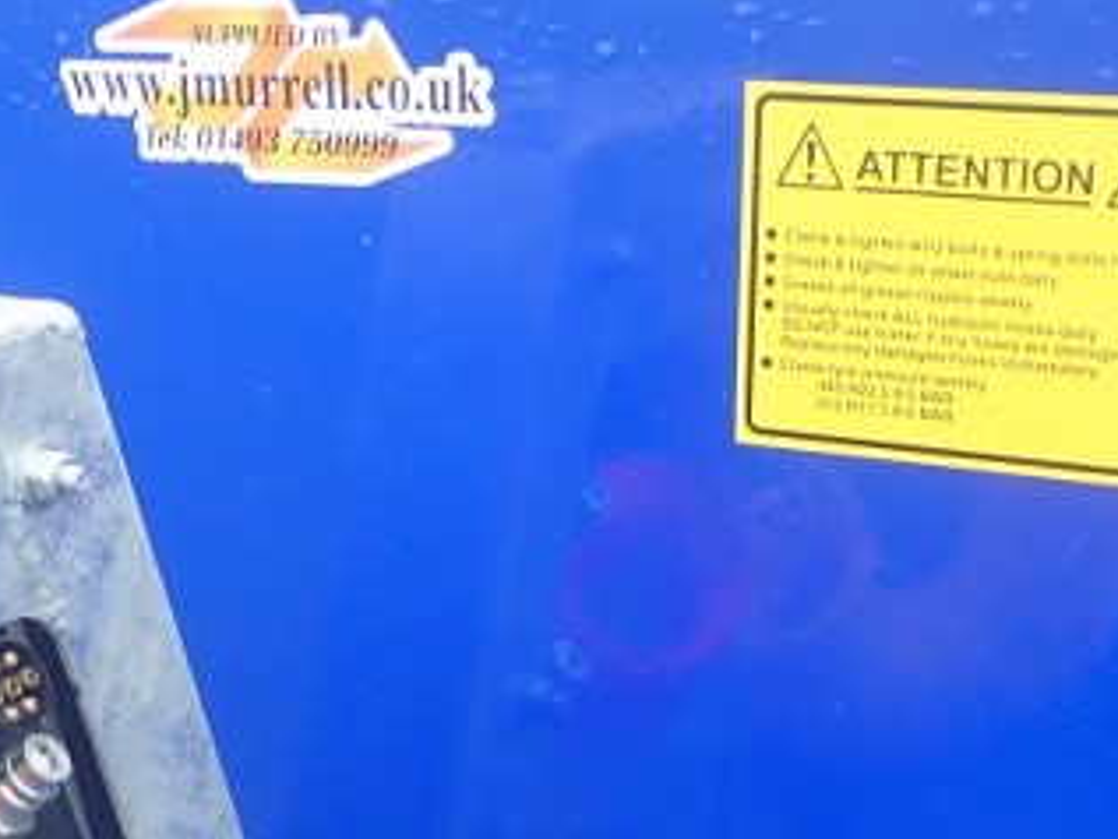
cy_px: 1026
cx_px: 130
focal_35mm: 96
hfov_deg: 20.1
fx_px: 3102
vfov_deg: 14.9
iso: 100
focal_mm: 6.86
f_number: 3.5
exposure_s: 1/80
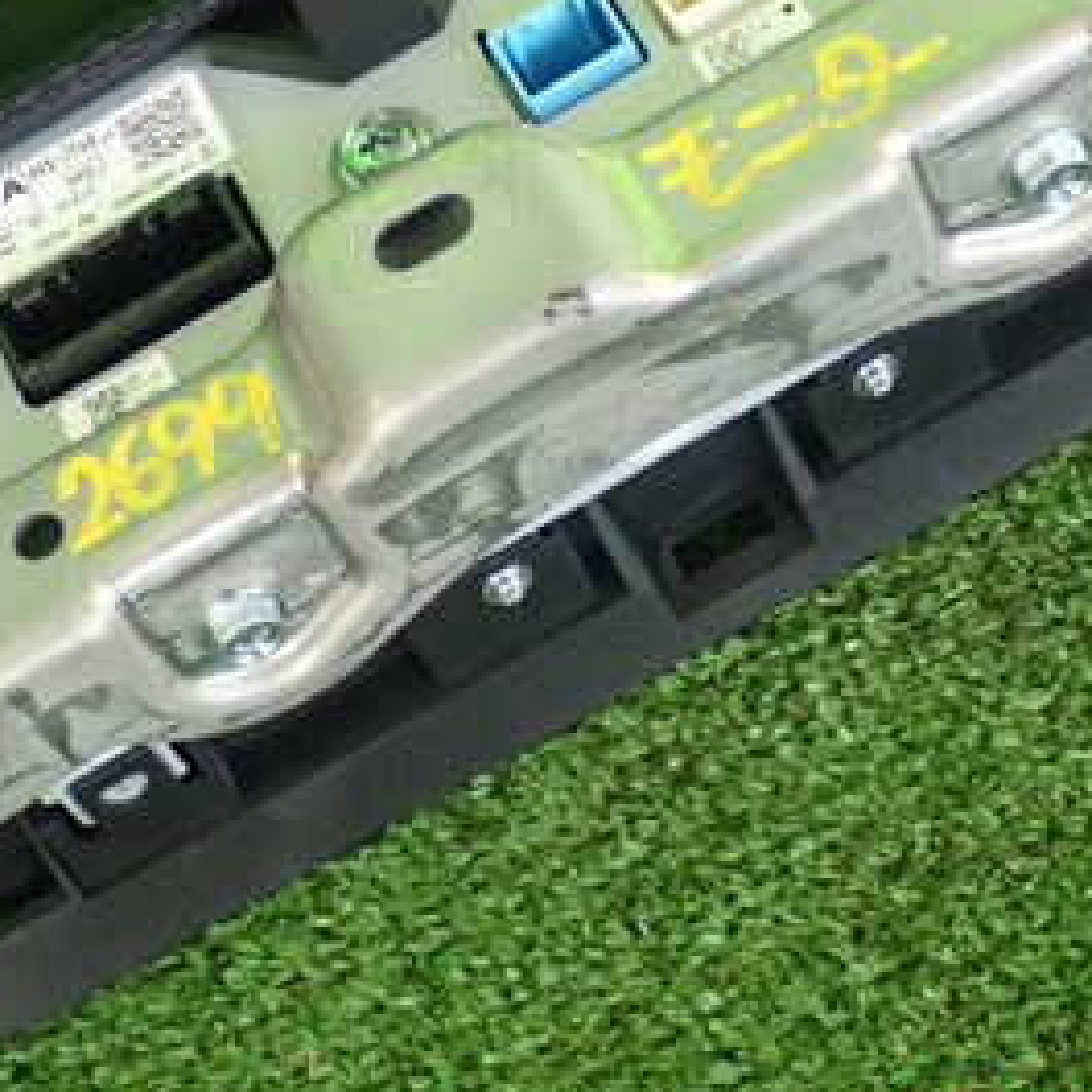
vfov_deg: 16.3
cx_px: 593
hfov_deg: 16.4
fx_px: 3783
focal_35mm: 106
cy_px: 264
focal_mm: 9.61
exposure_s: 1/50
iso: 320
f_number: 3.4
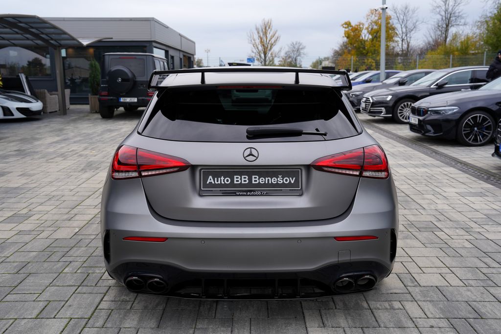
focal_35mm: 33
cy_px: 167
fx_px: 459
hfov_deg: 57.2
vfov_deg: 40.0
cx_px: 250
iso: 100
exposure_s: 1/125
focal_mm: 33
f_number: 5
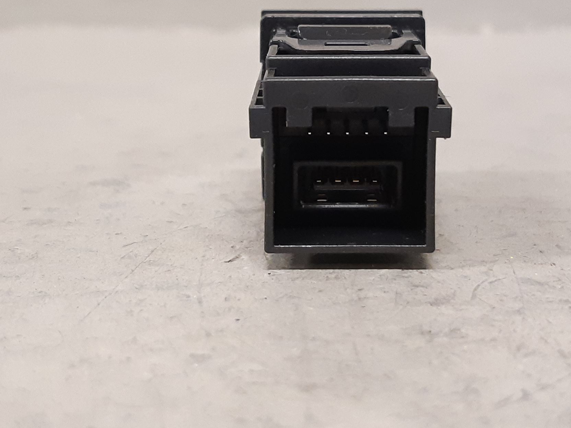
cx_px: 329
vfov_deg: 43.9
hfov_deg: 56.6
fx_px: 528
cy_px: 170
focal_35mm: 32
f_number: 1.7
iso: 250
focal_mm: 3.93
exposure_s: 1/50
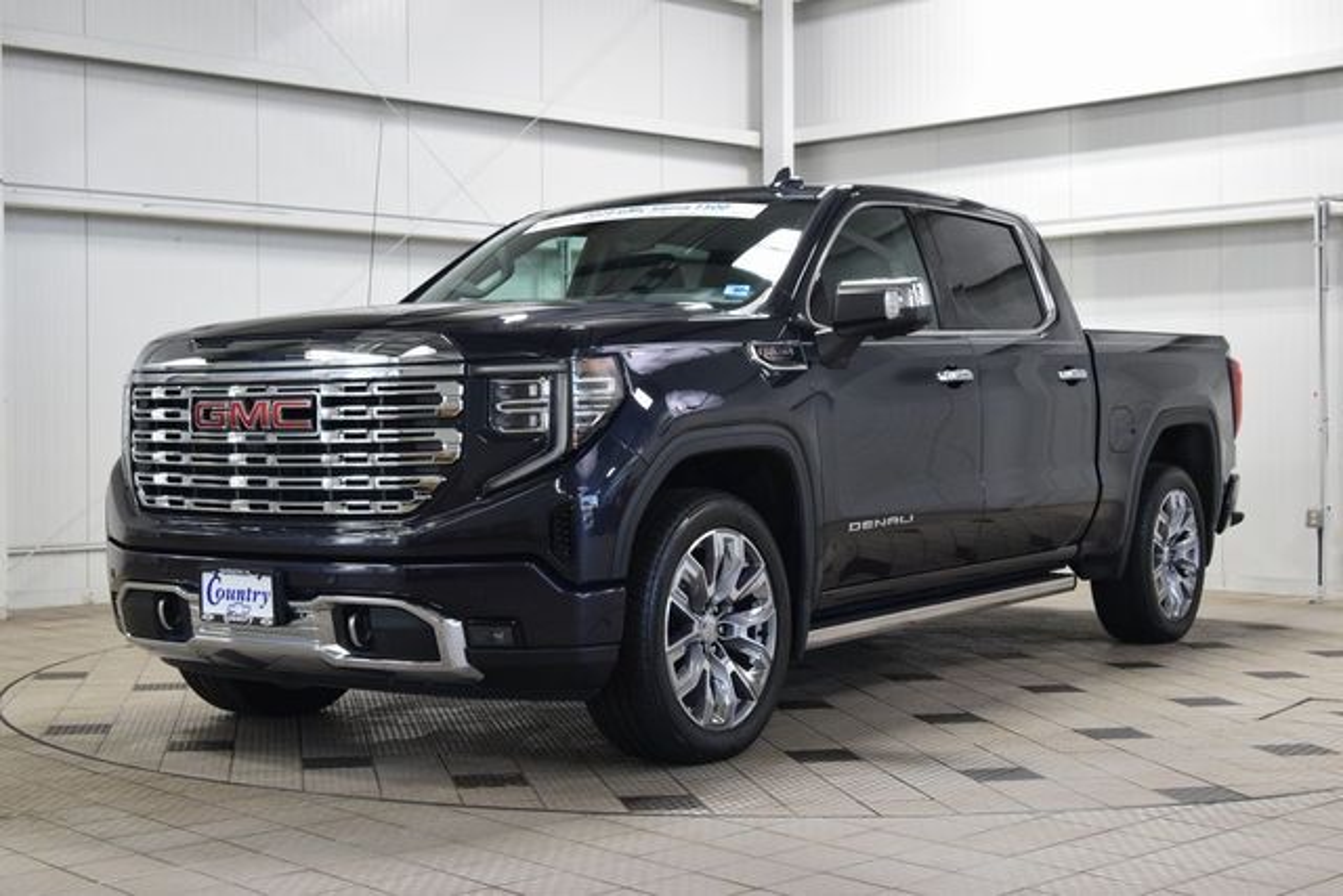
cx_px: 672
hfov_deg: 37.8
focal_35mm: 52
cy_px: 448
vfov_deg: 25.8
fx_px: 1959
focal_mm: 35
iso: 1600
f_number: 6.3
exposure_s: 1/60
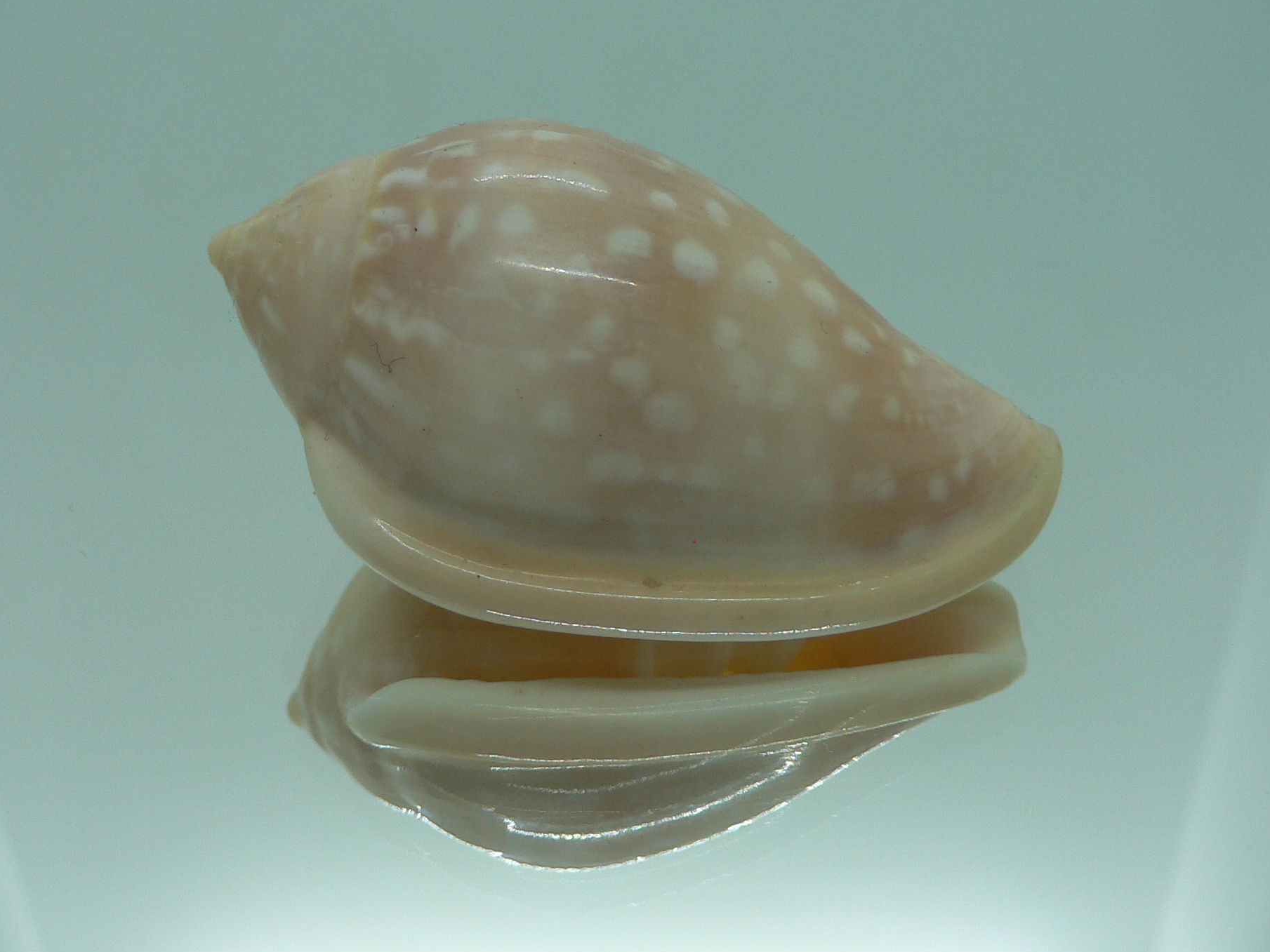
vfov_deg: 36.8
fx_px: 1431
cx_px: 616
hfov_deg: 47.9
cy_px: 438
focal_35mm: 39
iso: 80
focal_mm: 4.6
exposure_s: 1/80
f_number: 2.8
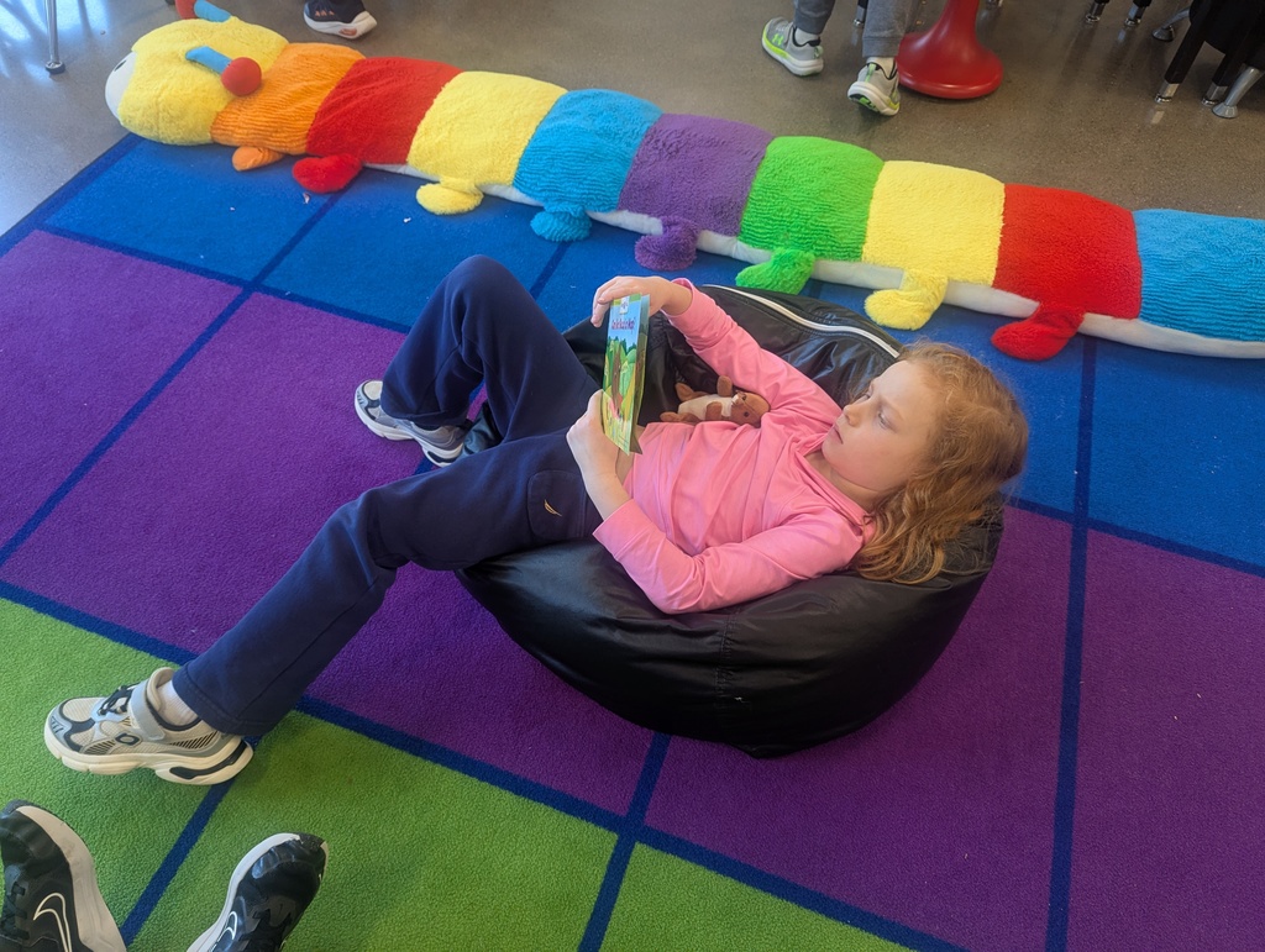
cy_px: 476
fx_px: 878
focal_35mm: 24
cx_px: 632
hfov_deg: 71.5
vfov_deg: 56.9
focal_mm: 6.81
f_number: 1.85
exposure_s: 1/120
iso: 186
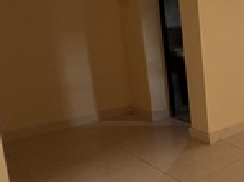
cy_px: 57
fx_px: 281
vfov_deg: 35.4
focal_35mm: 40
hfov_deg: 28.4
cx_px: 373
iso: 64
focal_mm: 1.57
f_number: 1.8
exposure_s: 1/99
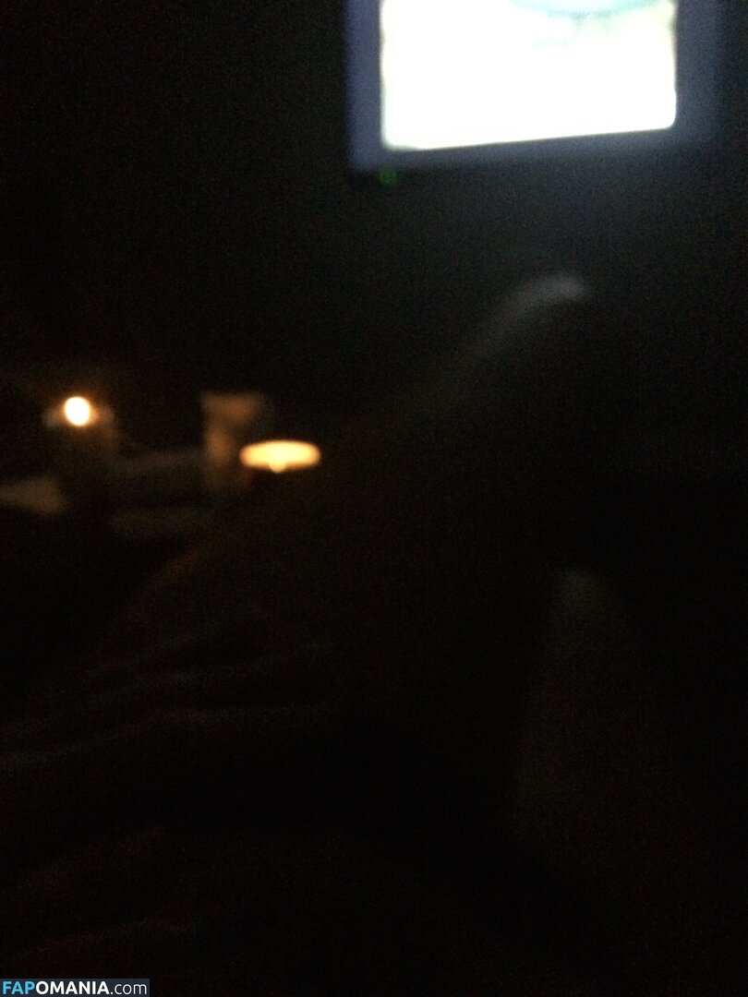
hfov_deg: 48.2
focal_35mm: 29
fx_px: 836
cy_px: 498
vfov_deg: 61.7
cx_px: 374
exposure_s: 1/15
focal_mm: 4.15
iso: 2000
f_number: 2.2
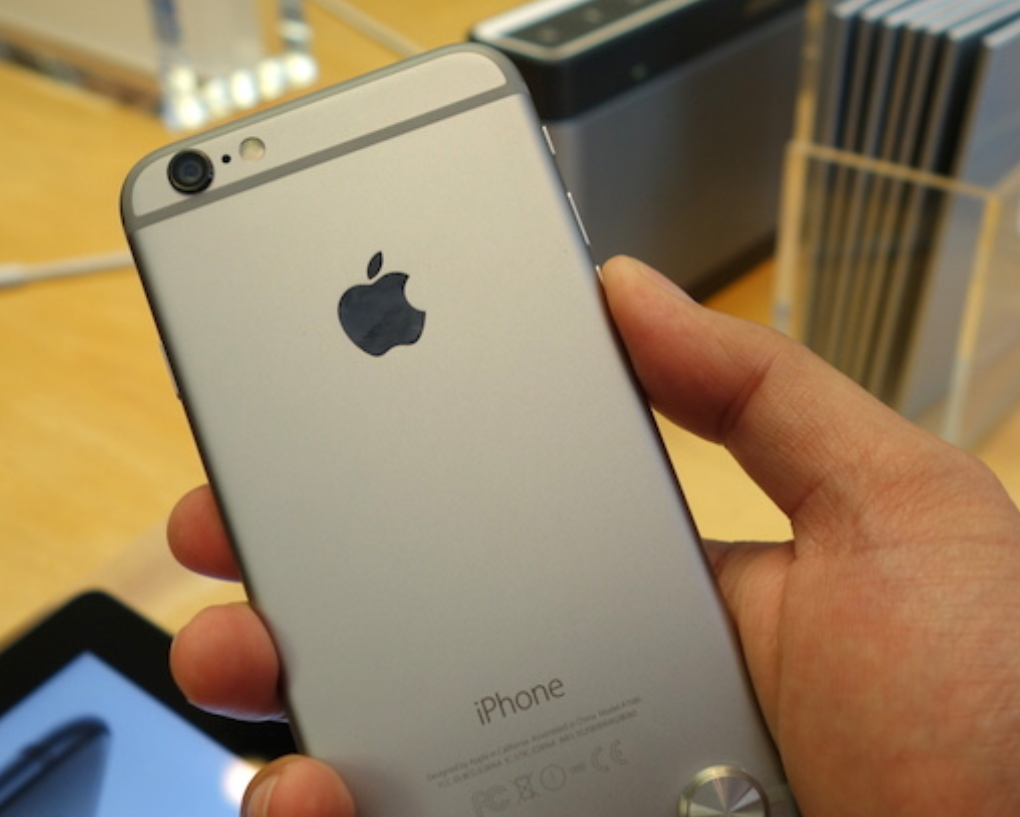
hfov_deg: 42.8
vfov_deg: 34.5
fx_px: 1299
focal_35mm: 43
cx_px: 560
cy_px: 568
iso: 160
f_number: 2.8
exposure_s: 1/80
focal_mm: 10.4
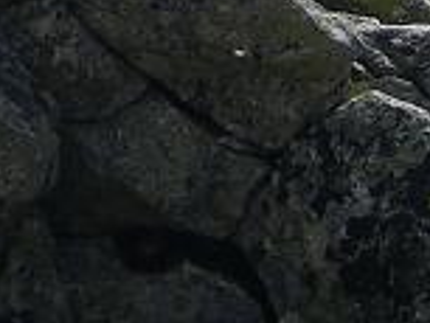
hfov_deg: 9.3
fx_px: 2474
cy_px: -404
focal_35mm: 199
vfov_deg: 7.1
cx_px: -461
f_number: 4.4
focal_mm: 6.3
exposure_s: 1/1000
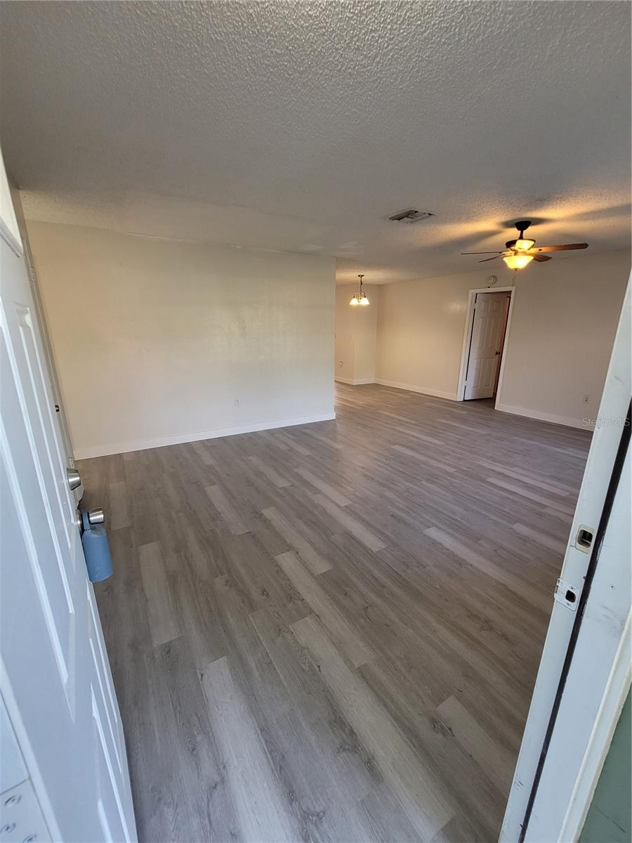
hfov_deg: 89.9
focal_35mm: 13
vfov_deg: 106.2
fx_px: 316
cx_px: 316
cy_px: 422
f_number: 2.2
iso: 200
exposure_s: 1/60
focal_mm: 2.2
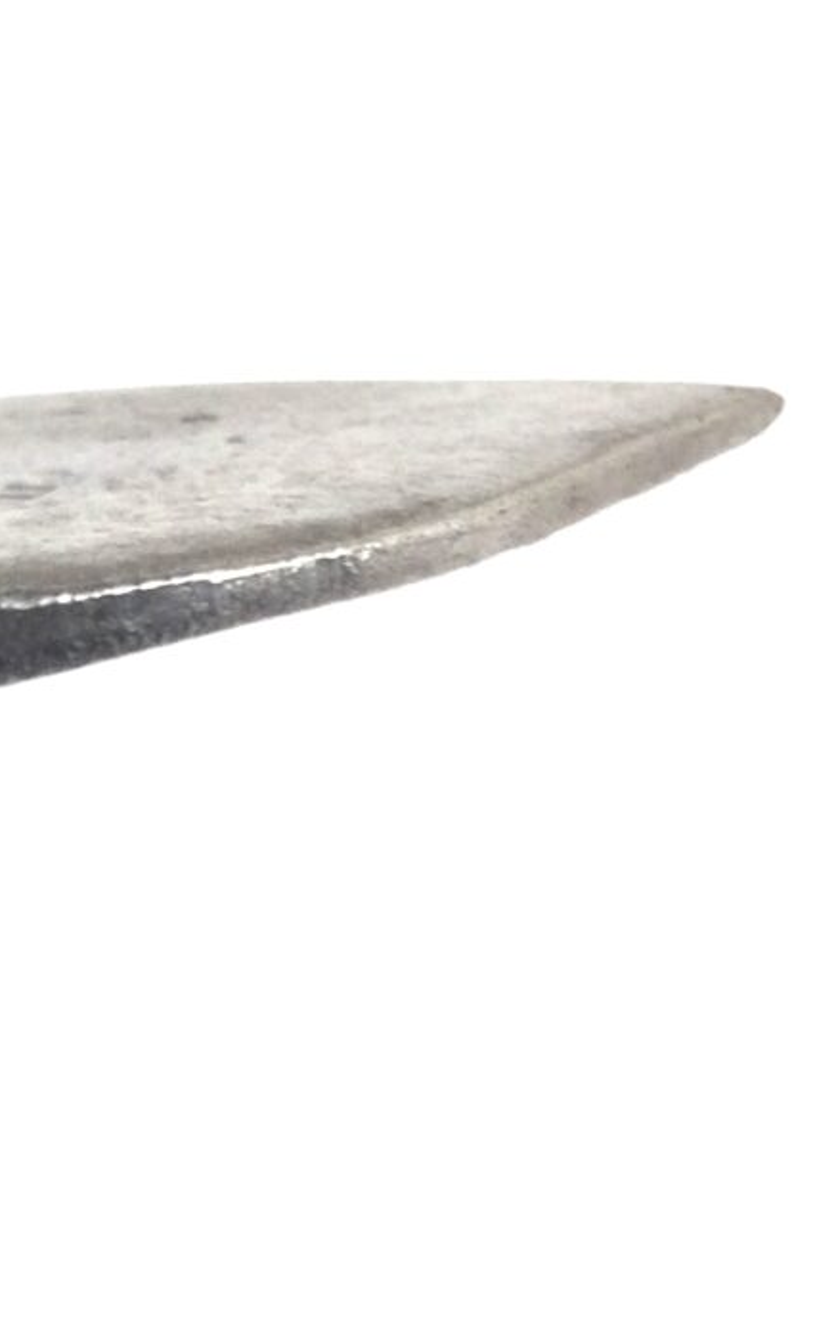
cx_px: -312
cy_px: 1180
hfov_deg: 13.9
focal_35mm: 90
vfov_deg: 22.5
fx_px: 3289
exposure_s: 1/50
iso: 25
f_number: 2.4
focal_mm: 3.3
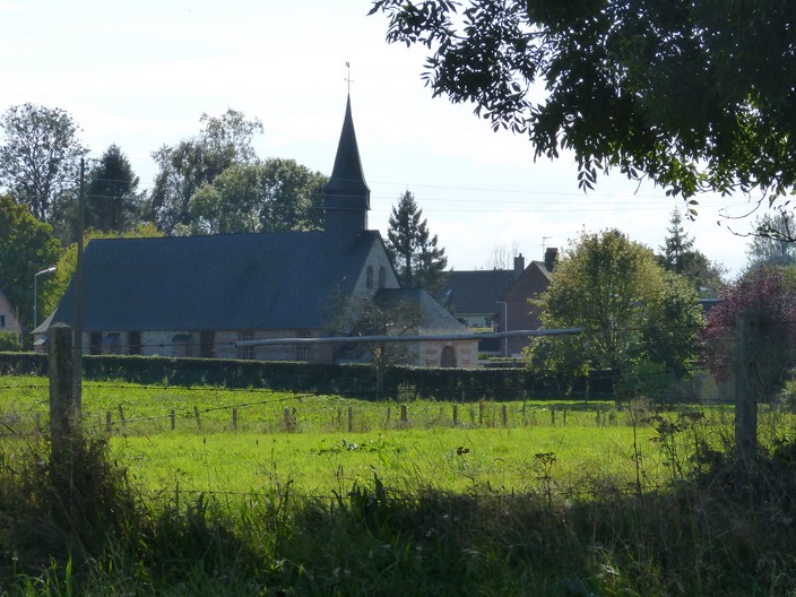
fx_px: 3725
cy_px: 241
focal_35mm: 162
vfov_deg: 9.2
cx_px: 470
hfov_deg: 12.2
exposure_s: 1/1300
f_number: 4
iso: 160
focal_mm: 21.6
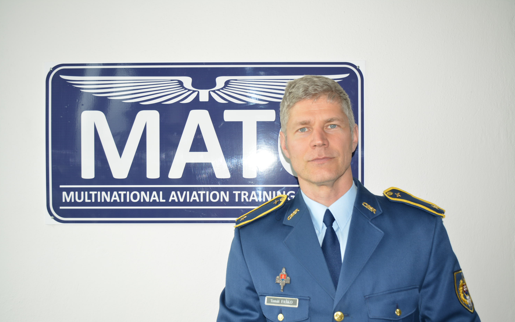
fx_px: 519
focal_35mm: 37
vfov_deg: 34.4
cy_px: 173
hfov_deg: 52.7
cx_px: 258
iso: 140
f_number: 5
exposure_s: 1/60
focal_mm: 24
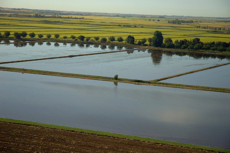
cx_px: 115
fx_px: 594
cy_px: 76
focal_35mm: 93
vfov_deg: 14.7
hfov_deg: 21.9
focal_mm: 62
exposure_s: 1/1000
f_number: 4.5
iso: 640
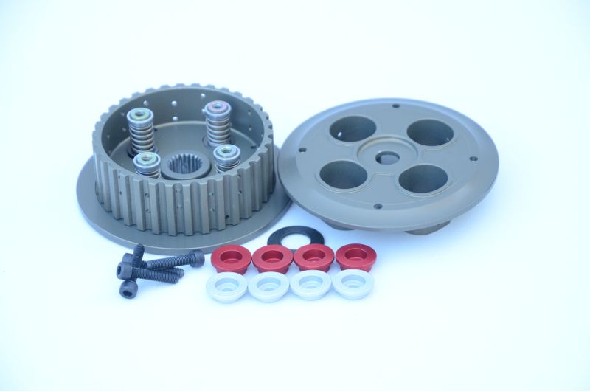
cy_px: 196
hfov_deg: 16.1
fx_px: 2085
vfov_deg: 10.7
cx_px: 295
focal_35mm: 128
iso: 800
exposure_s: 1/125
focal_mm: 85
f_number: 6.3
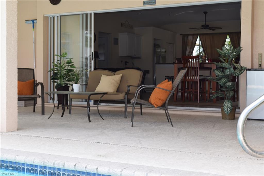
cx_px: 132
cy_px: 88
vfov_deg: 25.0
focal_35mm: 54
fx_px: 396
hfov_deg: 36.9
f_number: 8
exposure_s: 1/60
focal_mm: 36
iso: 125
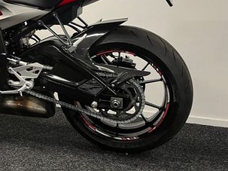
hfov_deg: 33.4
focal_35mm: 55
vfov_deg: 26.2
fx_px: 362
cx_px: 29
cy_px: 41
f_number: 1.6
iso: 100
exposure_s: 1/50
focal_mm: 5.1
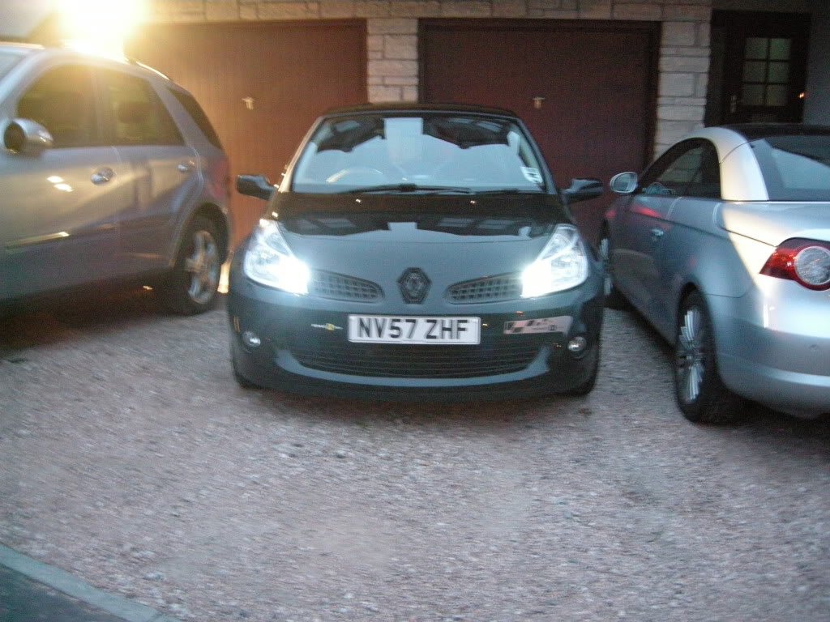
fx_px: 863
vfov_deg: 39.7
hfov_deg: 51.4
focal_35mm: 36
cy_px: 311
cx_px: 415
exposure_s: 1/4.4
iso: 800
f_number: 2.7
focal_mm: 7.5
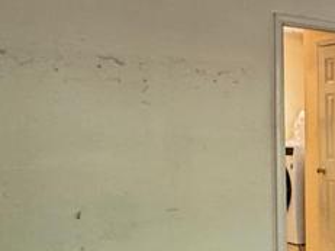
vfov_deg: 23.6
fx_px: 600
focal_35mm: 62
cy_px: 161
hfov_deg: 23.0
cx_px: 545
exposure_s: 1/60
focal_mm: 2.22
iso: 800
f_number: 2.2
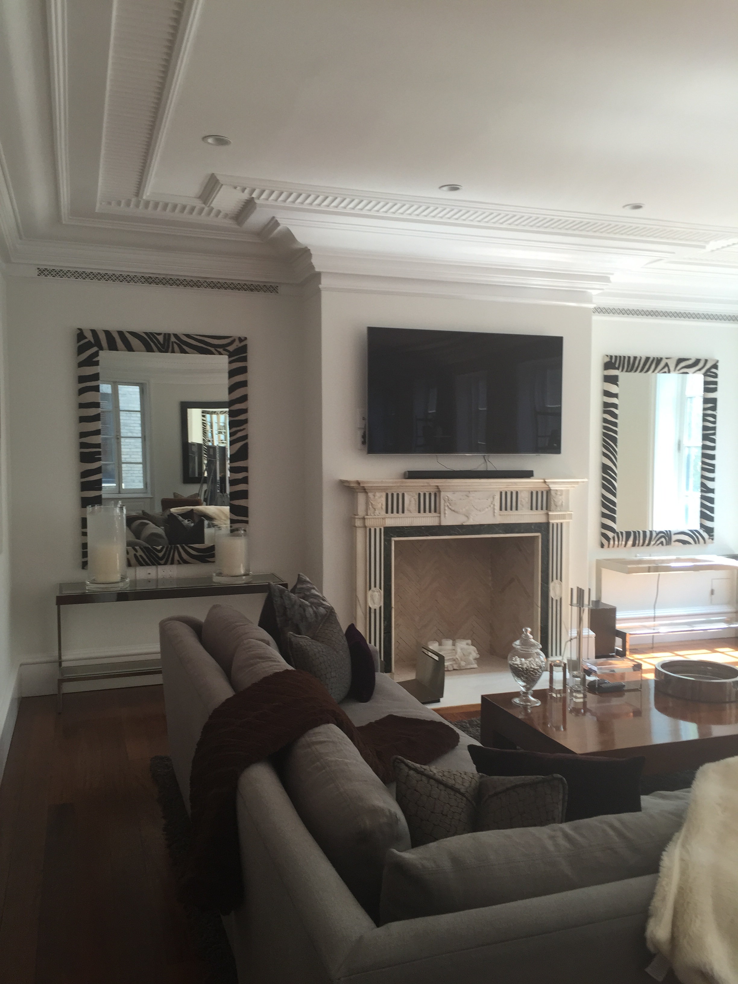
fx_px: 824
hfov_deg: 48.2
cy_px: 492
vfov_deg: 61.7
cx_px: 369
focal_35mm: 29
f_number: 2.2
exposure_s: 1/60
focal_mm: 4.15
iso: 40
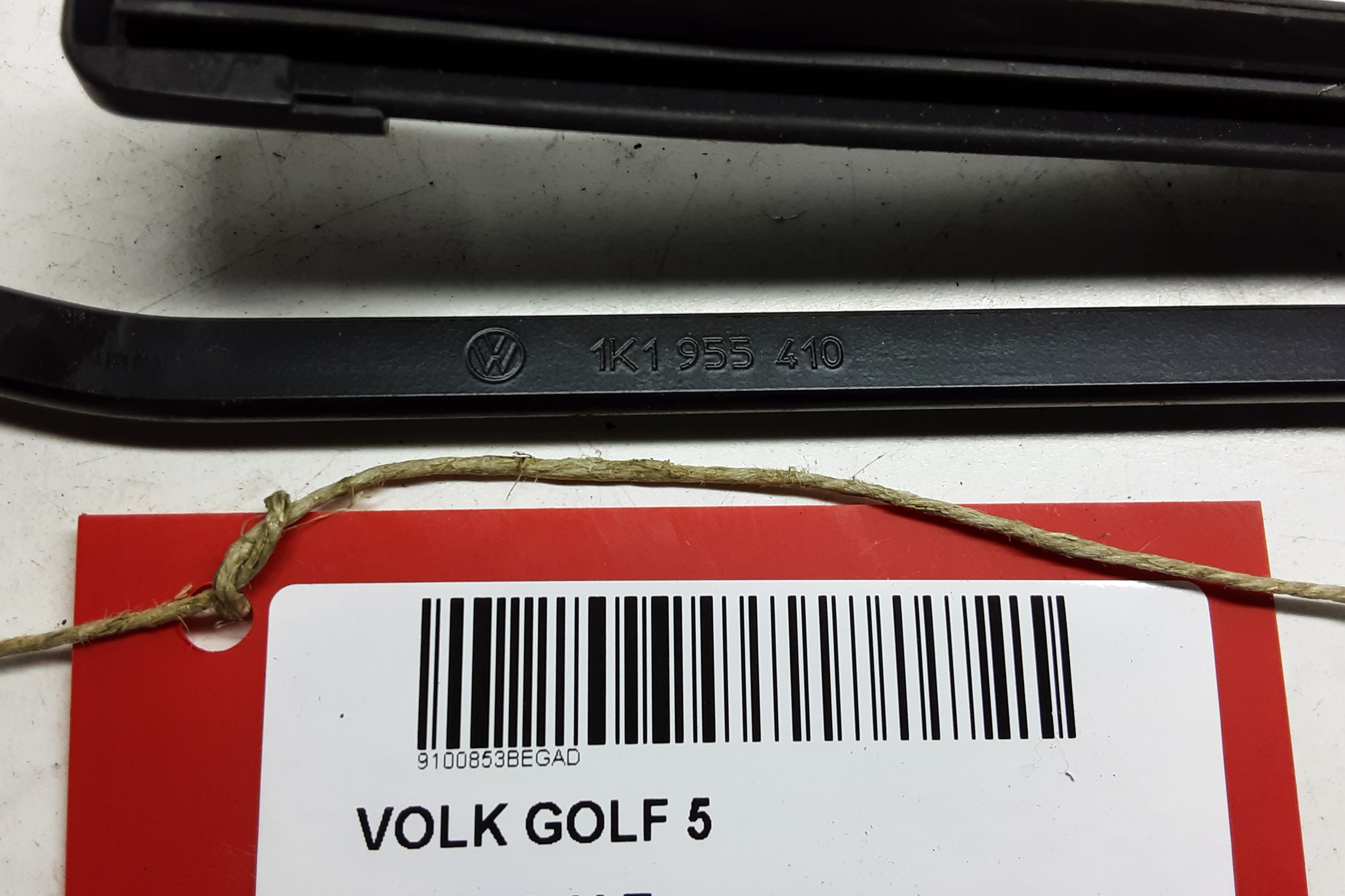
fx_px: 1083
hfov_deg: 63.7
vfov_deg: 45.0
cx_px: 661
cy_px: 435
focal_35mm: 29
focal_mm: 2.91
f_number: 1.9
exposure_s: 1/100
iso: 80
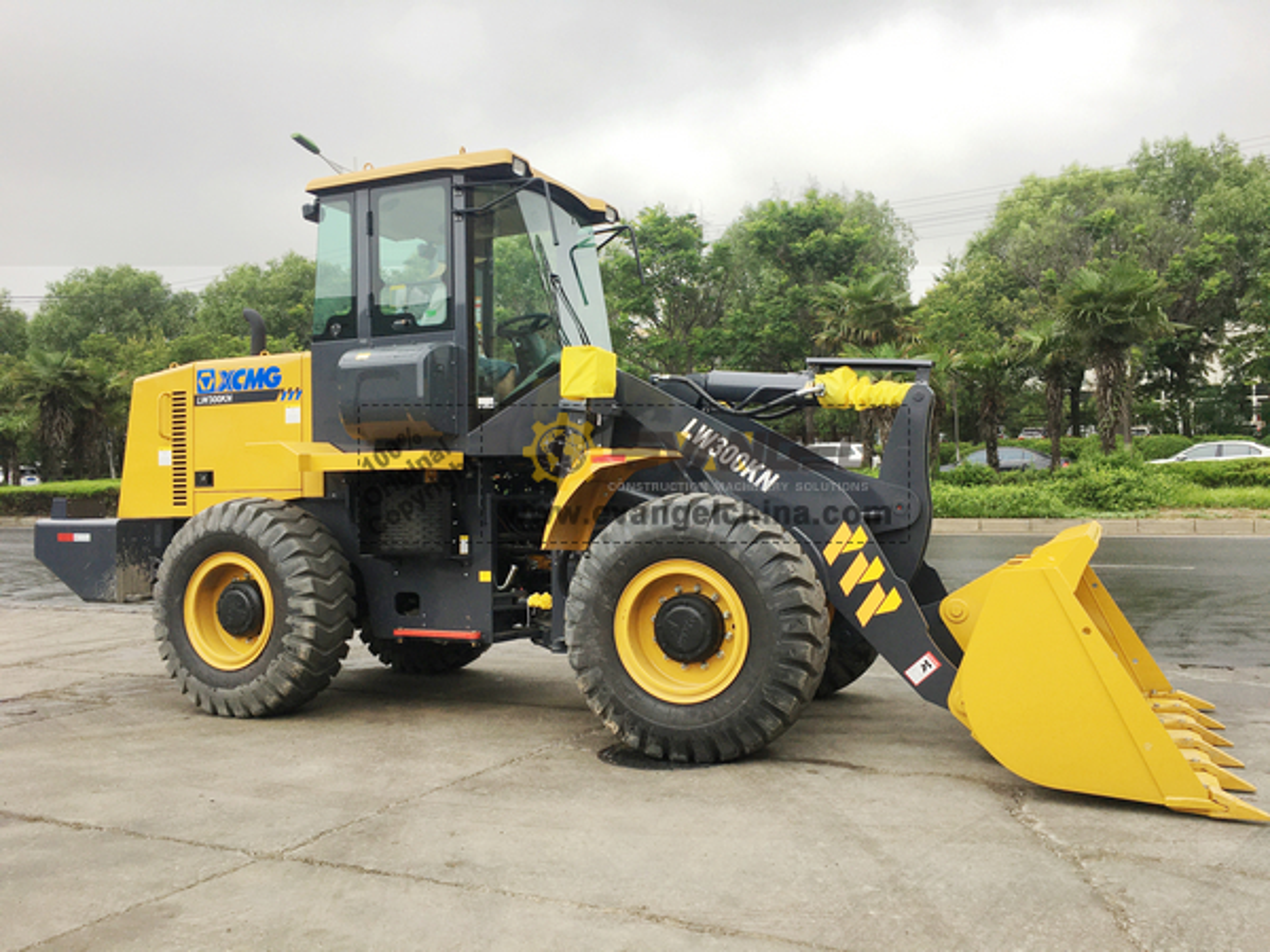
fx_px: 1064
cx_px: 635
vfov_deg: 48.2
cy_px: 476
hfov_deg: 61.7
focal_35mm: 29
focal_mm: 4.15
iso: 25
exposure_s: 1/388
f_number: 2.2
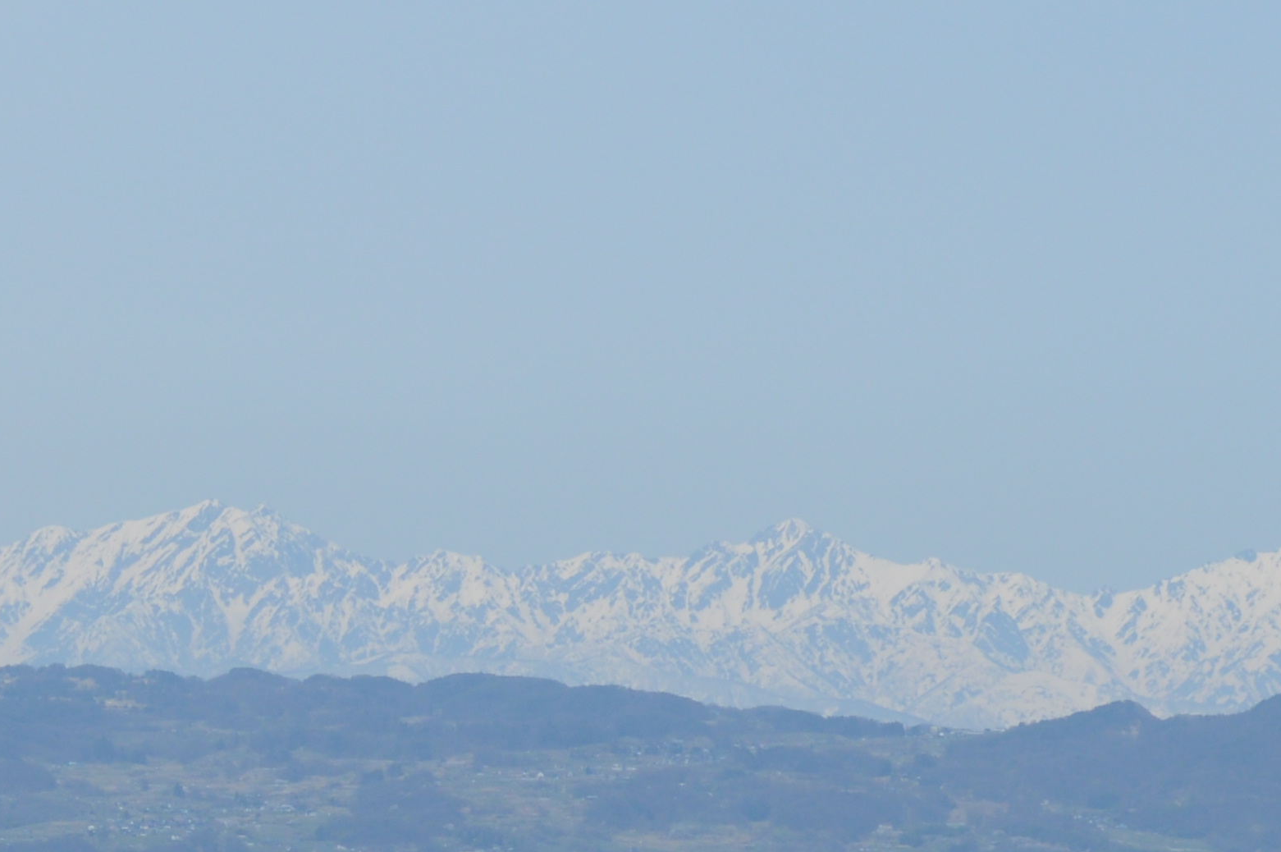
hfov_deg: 11.0
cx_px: 75
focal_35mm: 185
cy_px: 951
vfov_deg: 7.4
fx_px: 6577
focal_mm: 32
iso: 100
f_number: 8
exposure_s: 1/250
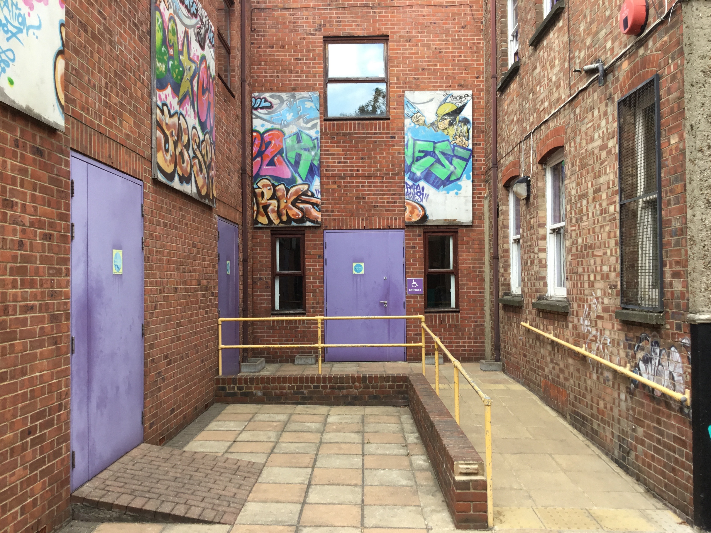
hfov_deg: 58.4
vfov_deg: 45.4
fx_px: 637
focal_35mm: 31
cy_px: 266
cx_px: 356
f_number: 2.4
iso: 25
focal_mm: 3.3
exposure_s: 1/100
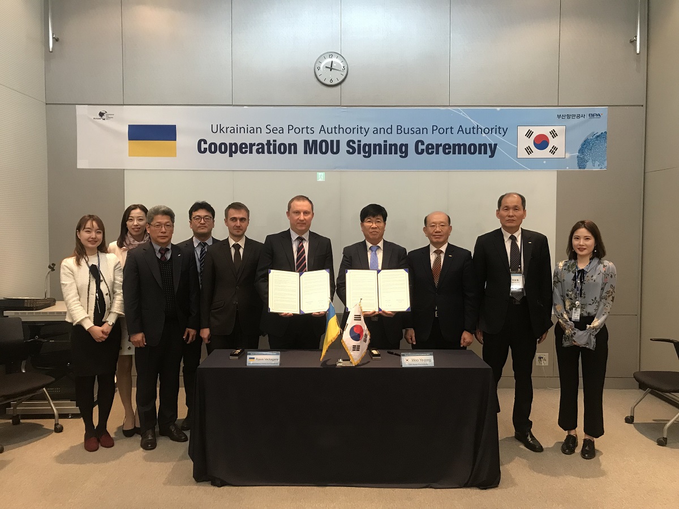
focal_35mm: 28
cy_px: 254
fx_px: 549
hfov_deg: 63.4
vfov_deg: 49.7
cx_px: 340
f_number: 1.8
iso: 64
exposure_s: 1/15
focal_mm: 3.99
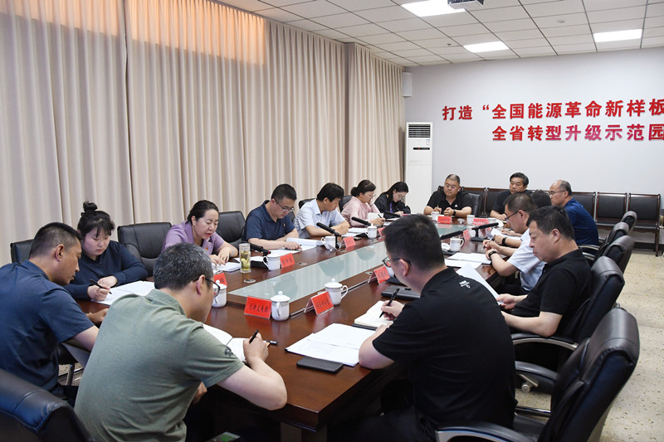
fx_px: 498
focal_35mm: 27
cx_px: 332
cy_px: 221
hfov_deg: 67.4
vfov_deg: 47.9
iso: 2000
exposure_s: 1/100
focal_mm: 18
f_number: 5
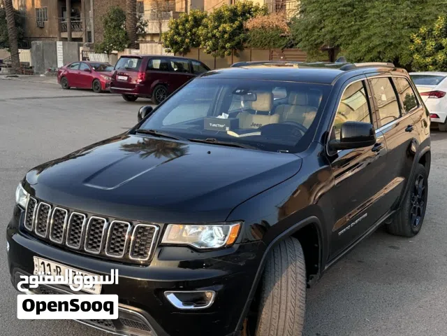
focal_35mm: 24
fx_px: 310
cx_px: 224
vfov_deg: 56.8
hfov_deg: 71.6
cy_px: 168
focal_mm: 6.86
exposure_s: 1/426
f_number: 1.78
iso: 80
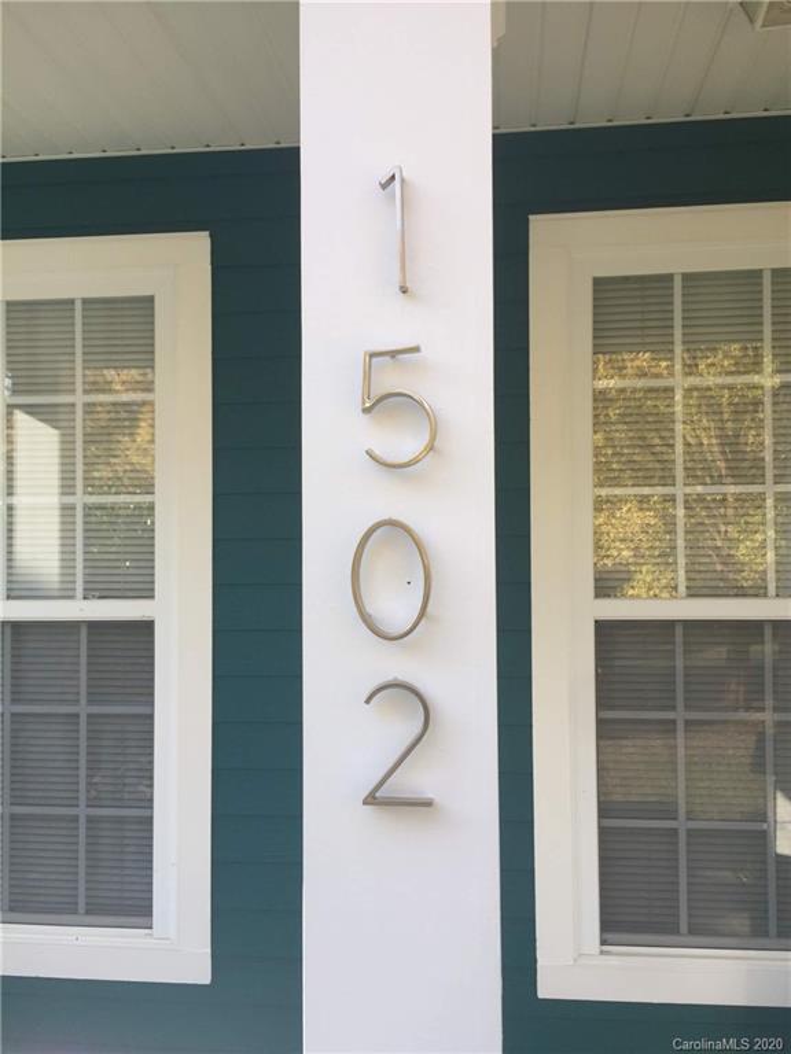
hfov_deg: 48.2
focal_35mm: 29
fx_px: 884
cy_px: 527
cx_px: 396
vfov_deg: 61.7
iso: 32
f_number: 2.2
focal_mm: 4.15
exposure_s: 1/327
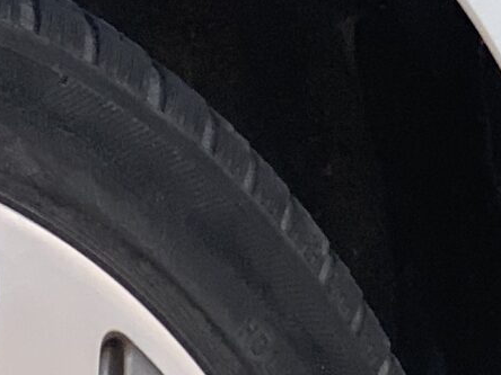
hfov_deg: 6.5
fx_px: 4342
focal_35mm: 300
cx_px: -248
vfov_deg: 4.9
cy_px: 735
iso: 64
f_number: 2.4
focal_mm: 6
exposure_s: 1/122
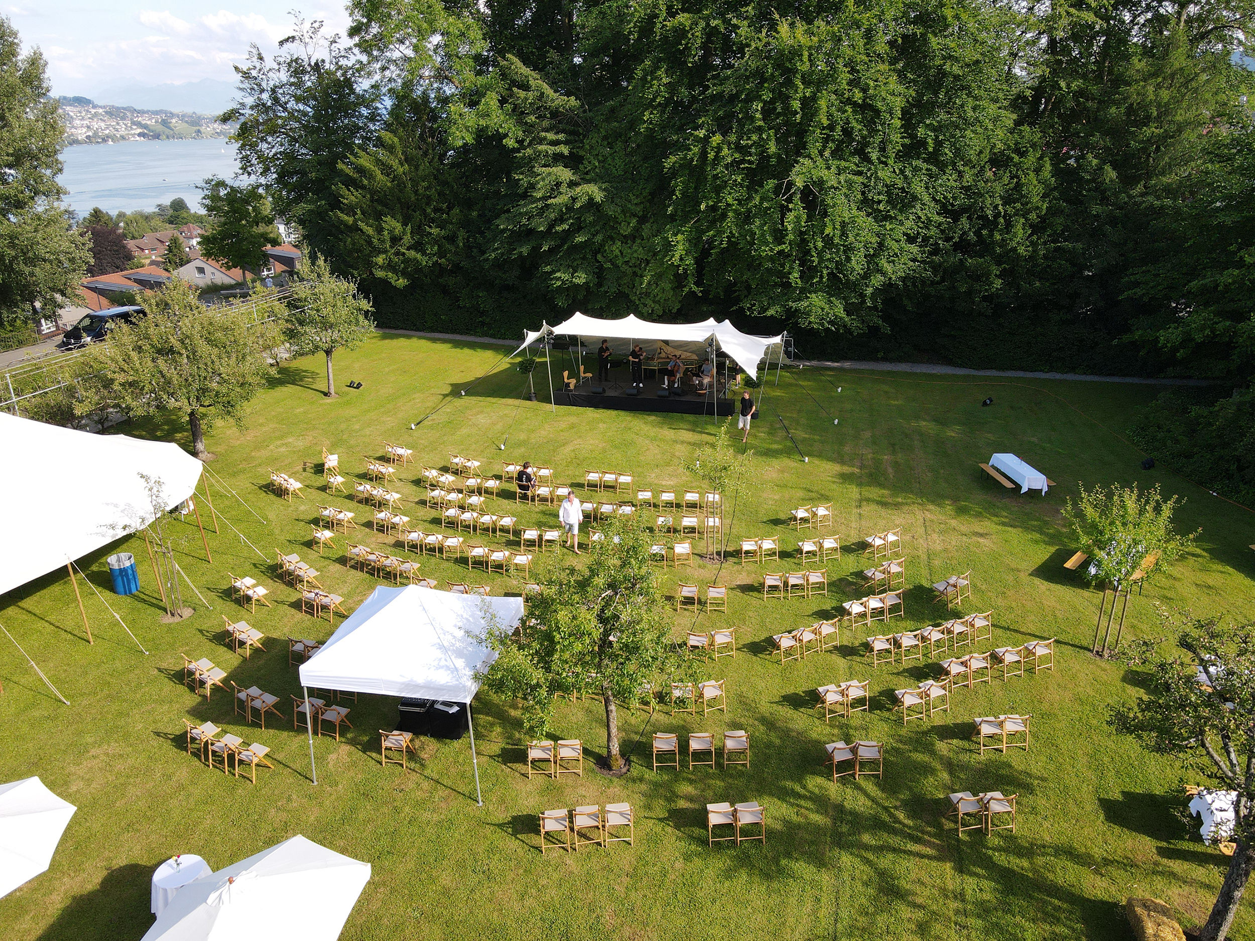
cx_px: 628
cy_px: 470
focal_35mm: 24
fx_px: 870
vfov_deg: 56.8
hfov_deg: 71.6
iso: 100
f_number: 2.8
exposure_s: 1/320
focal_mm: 4.5
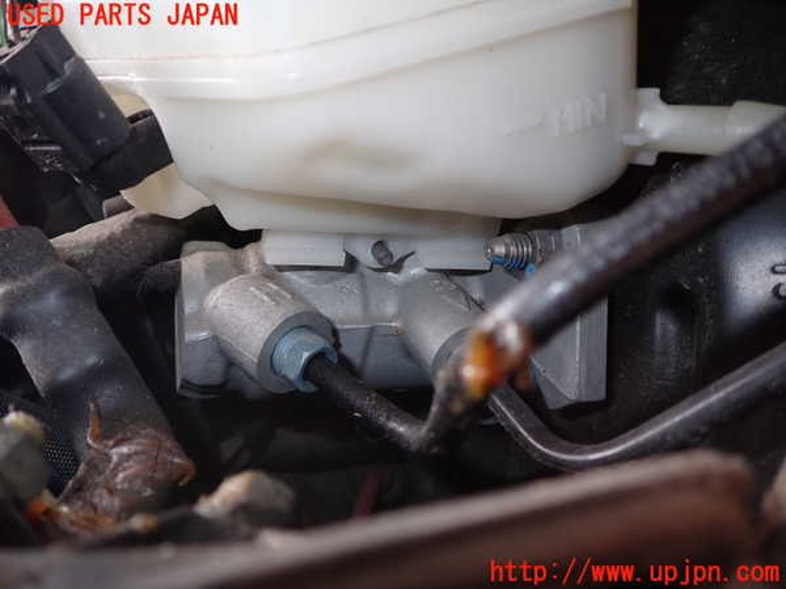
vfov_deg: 49.7
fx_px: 636
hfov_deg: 63.4
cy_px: 294
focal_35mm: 28
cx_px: 393
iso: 200
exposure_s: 1/30
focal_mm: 5.05
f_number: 6.3
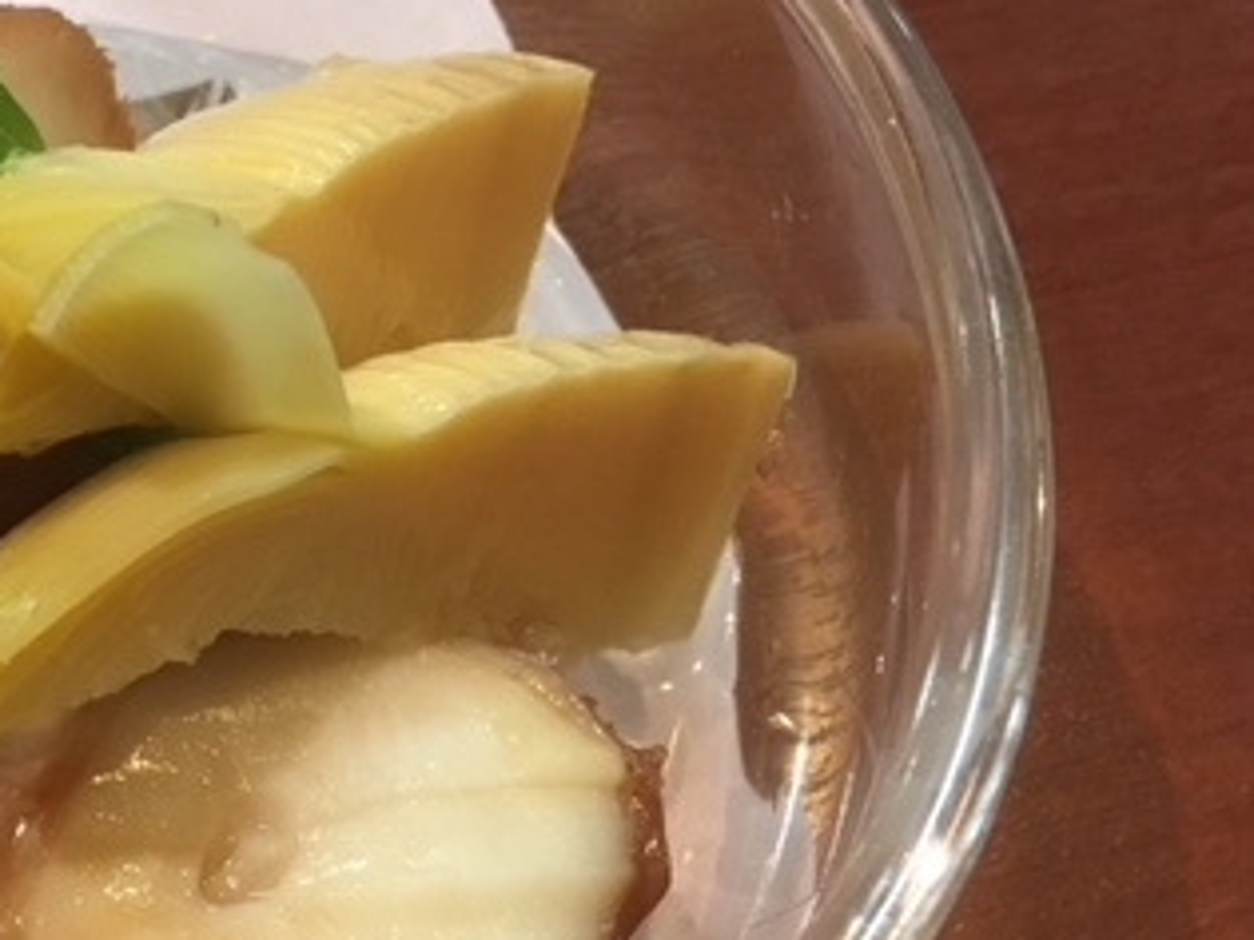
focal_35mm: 59
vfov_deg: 24.7
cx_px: 52
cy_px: 582
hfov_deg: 30.8
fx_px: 2137
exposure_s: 1/33
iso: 160
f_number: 2.2
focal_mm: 4.15
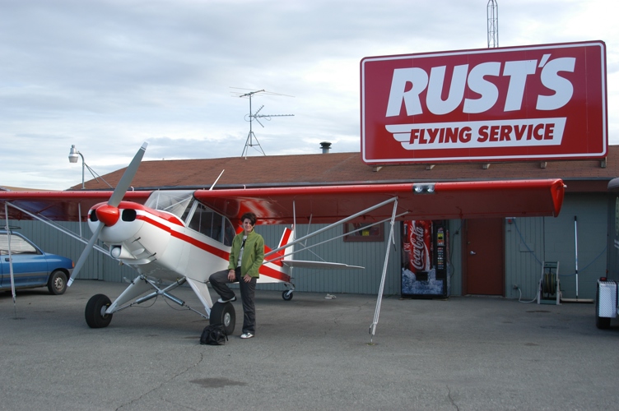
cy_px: 206
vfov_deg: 31.8
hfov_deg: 46.4
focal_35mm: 42
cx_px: 310
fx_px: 722
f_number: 4.8
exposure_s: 1/500
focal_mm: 28
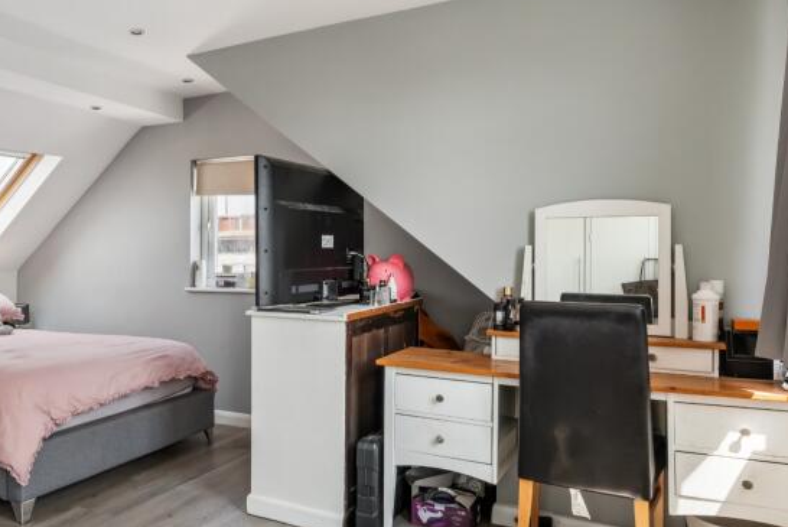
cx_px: 219
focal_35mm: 30
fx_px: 657
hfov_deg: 59.3
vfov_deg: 43.6
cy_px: 286
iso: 640
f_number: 5.6
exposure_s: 1/200
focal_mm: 16
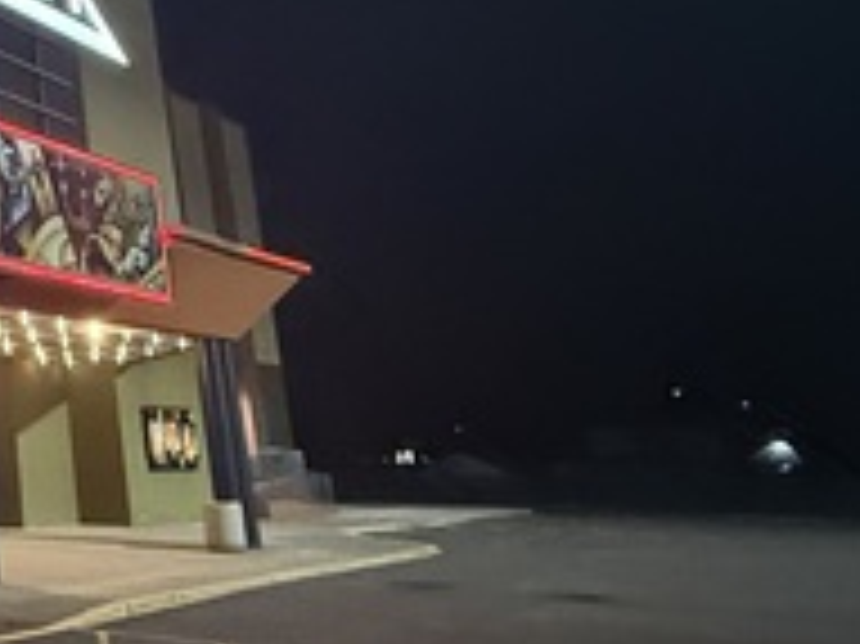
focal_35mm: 47
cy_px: 113
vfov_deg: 30.0
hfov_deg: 29.6
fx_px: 1167
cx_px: -338
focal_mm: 2.22
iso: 1000
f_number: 2.2
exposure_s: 1/40
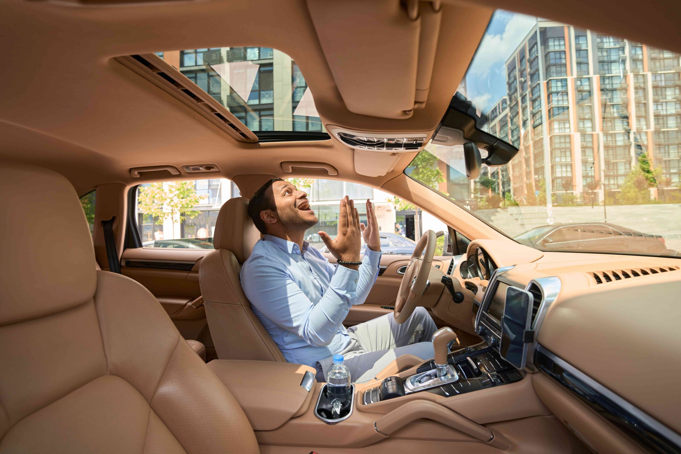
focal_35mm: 17
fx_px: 322
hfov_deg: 93.3
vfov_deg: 70.4
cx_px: 340
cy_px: 227
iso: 320
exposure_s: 1/250
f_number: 3.5
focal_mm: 17
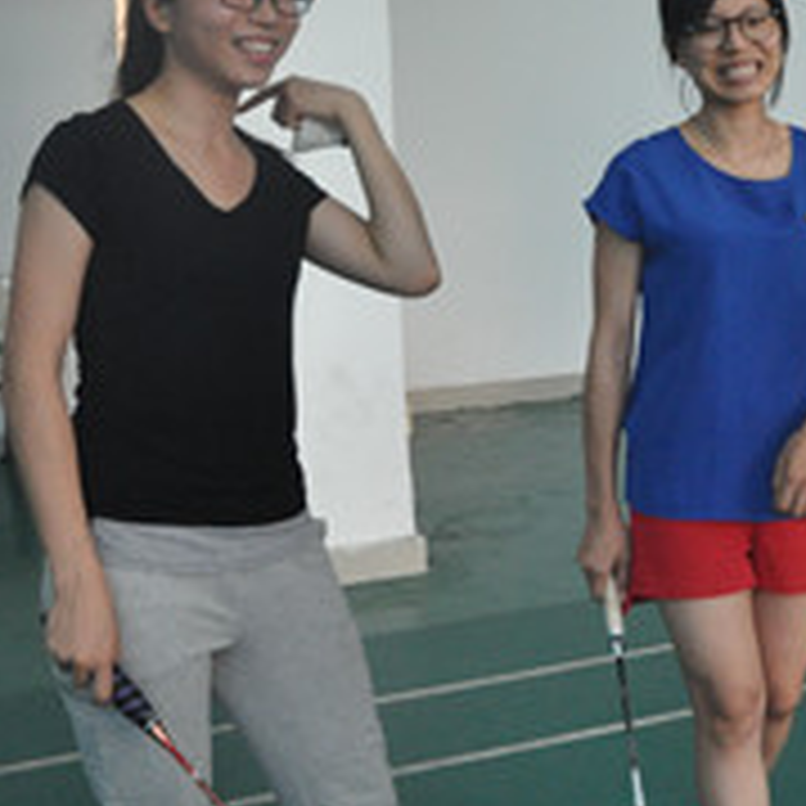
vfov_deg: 26.7
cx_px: 833
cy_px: 239
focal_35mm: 64
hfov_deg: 25.4
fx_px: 1686
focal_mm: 18
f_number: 3.5
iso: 1600
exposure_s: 1/200
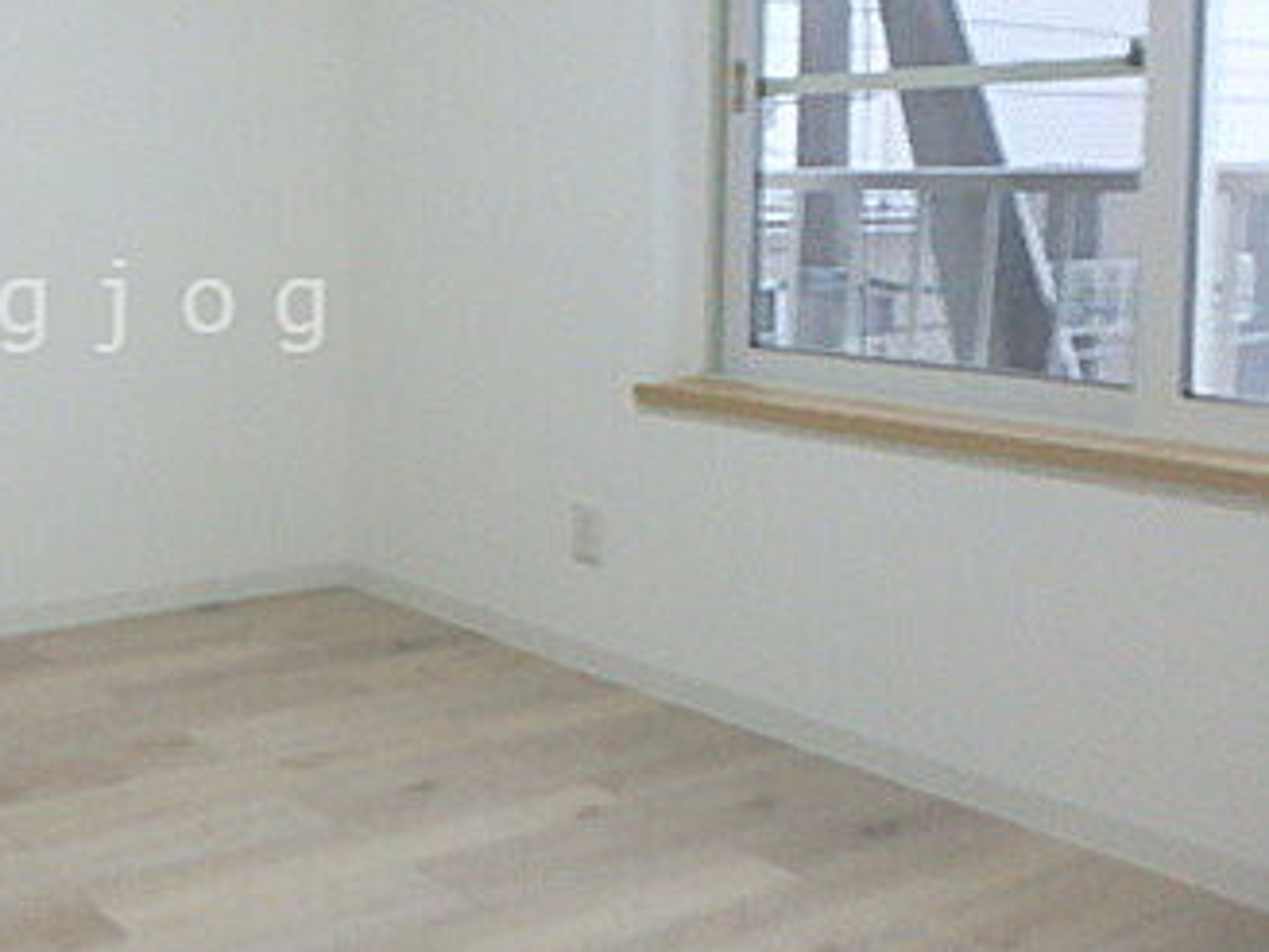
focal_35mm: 41
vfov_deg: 34.8
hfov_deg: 41.4
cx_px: 81
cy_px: 306
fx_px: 1503
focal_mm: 3.7
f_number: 3.5
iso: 400
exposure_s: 1/80
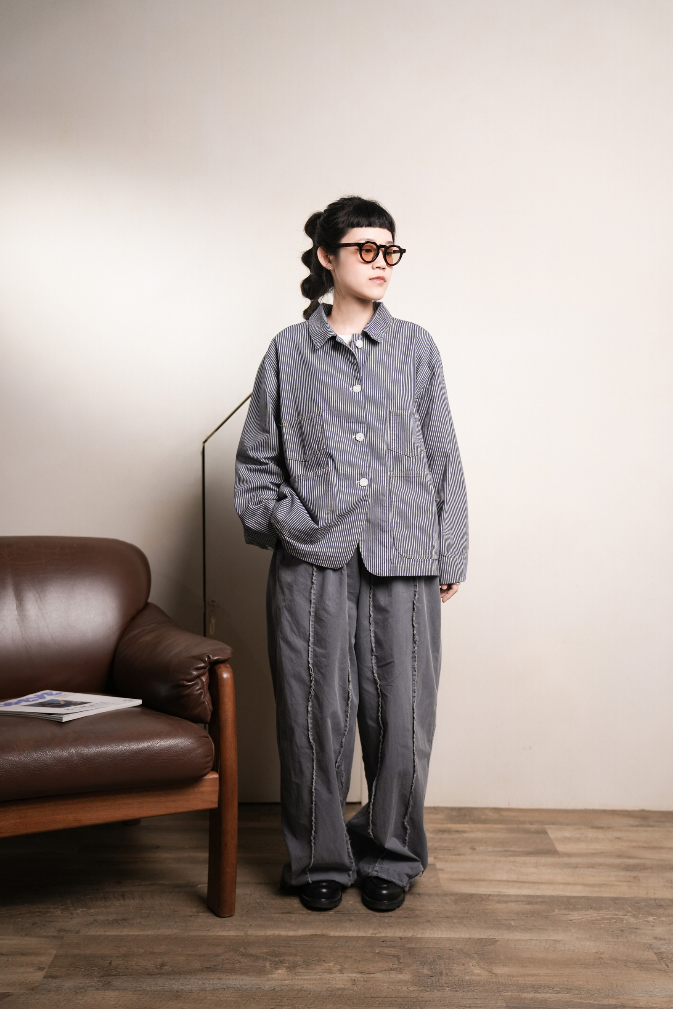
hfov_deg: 33.4
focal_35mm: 40
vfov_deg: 48.5
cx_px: 336
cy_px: 504
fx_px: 1122
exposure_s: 1/320
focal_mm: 40
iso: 800
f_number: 2.8
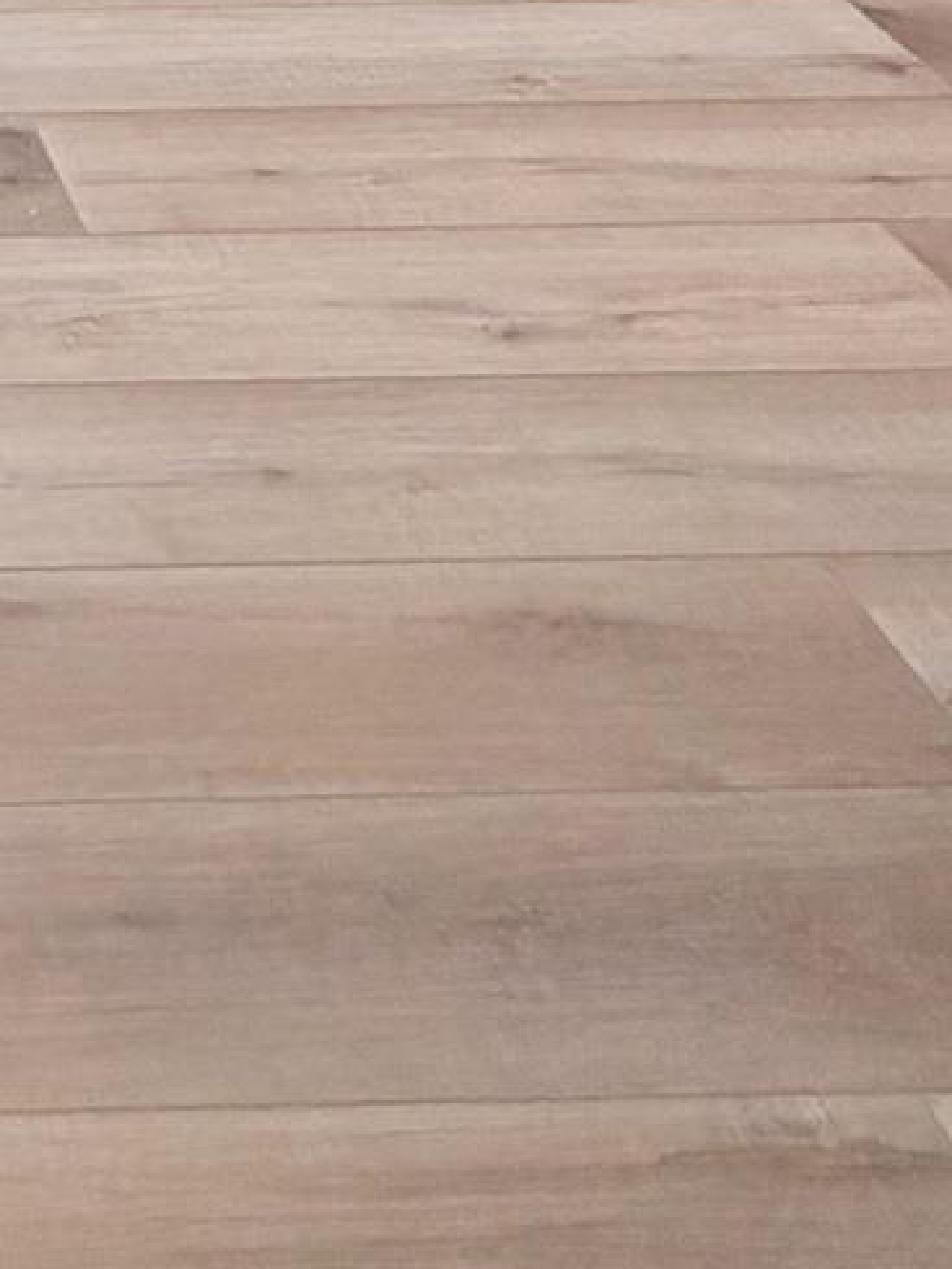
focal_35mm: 66
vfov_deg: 20.7
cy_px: -994
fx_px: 2419
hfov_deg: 18.9
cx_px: -581
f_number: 2.2
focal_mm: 2.22
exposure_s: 1/137
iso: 64
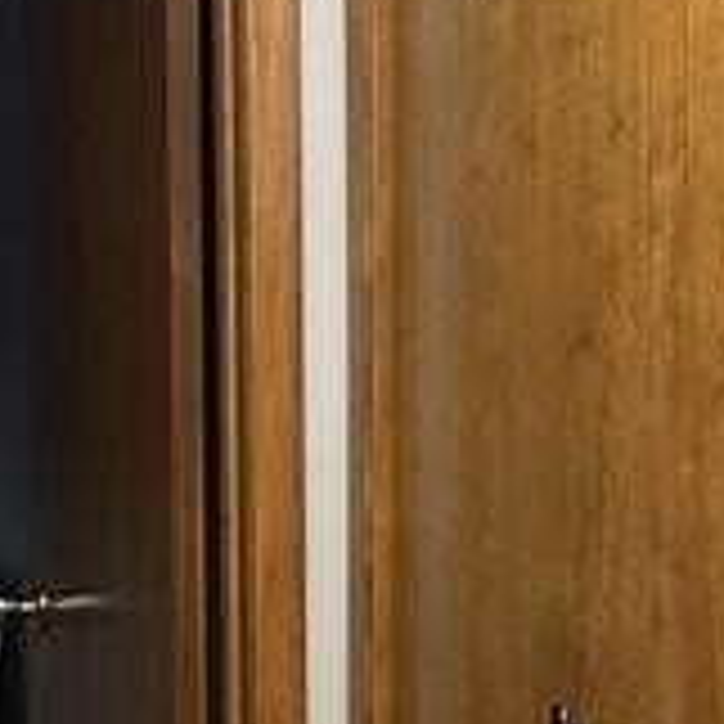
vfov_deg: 12.9
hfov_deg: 12.8
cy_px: 436
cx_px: 675
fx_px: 3194
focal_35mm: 135
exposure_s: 1/60
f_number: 1.78
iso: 400
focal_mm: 6.86
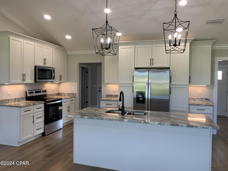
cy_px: 86
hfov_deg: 67.3
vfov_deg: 53.1
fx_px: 171
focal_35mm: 26
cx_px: 114
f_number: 1.8
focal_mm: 4.25
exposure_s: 1/120
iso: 64
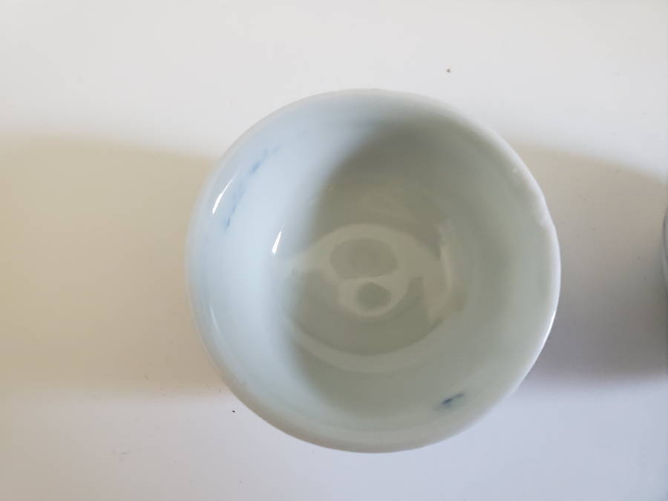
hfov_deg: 67.3
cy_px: 250
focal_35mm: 26
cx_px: 334
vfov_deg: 53.1
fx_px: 502
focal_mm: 4.3
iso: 640
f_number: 2.4
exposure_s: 1/30
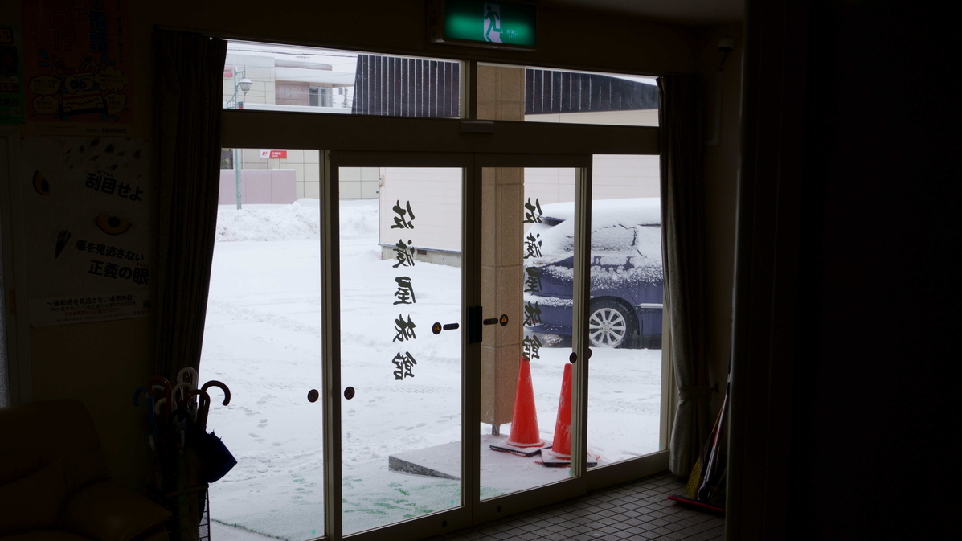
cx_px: 481
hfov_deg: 47.8
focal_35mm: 43
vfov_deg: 28.0
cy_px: 308
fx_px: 1085
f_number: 8
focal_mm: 27
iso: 200
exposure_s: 1/50
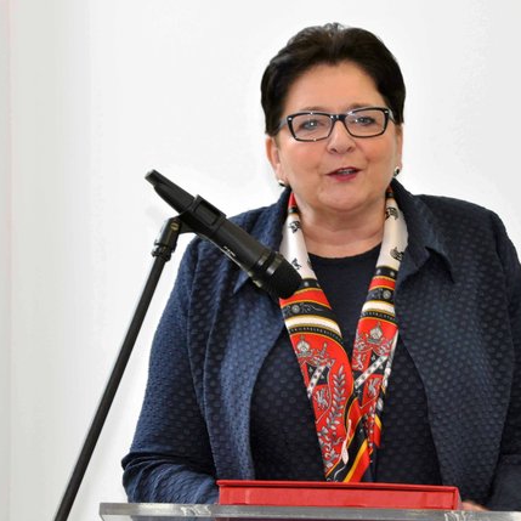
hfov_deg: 7.8
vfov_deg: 7.8
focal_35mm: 224
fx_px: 3814
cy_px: 261
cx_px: 342
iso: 1250
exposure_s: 1/60
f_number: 13
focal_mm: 116
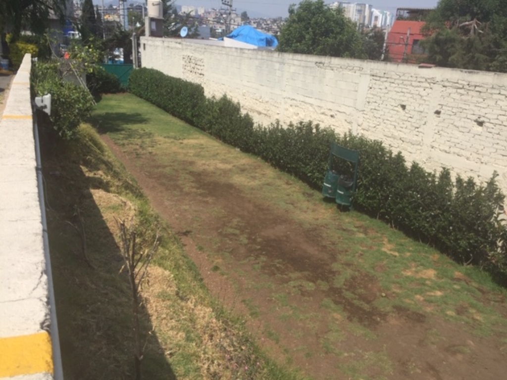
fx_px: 425
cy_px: 190
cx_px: 254
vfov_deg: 48.2
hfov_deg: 61.7
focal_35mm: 29
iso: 32
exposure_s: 1/2639
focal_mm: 4.15
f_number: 2.2
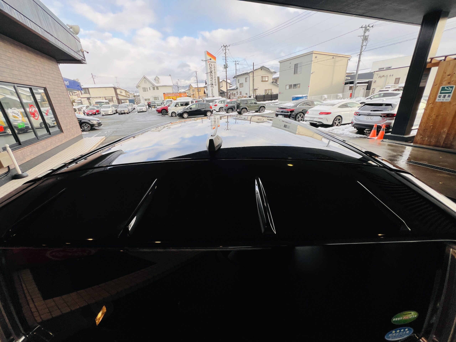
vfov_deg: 89.9
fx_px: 171
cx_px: 228
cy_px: 171
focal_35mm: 13
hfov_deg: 106.2
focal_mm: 1.57
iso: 32
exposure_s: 1/126
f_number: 1.8
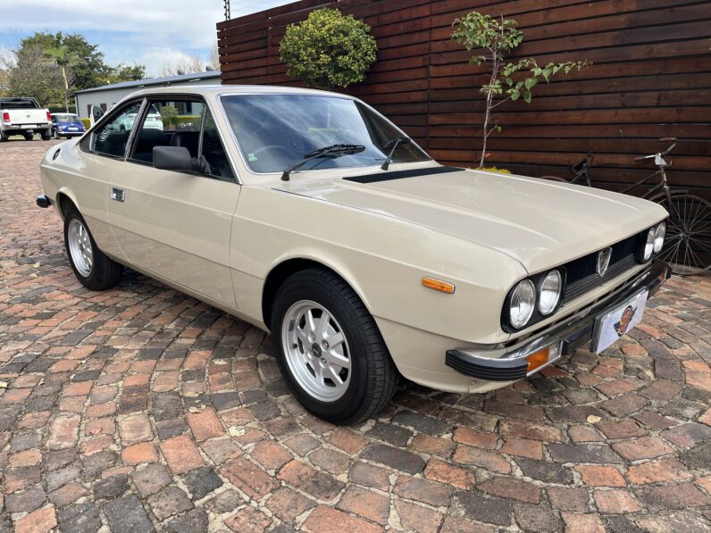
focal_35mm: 26
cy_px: 266
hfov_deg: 67.3
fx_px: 534
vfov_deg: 53.1
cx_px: 356
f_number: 1.6
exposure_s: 1/1066
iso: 50
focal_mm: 5.1
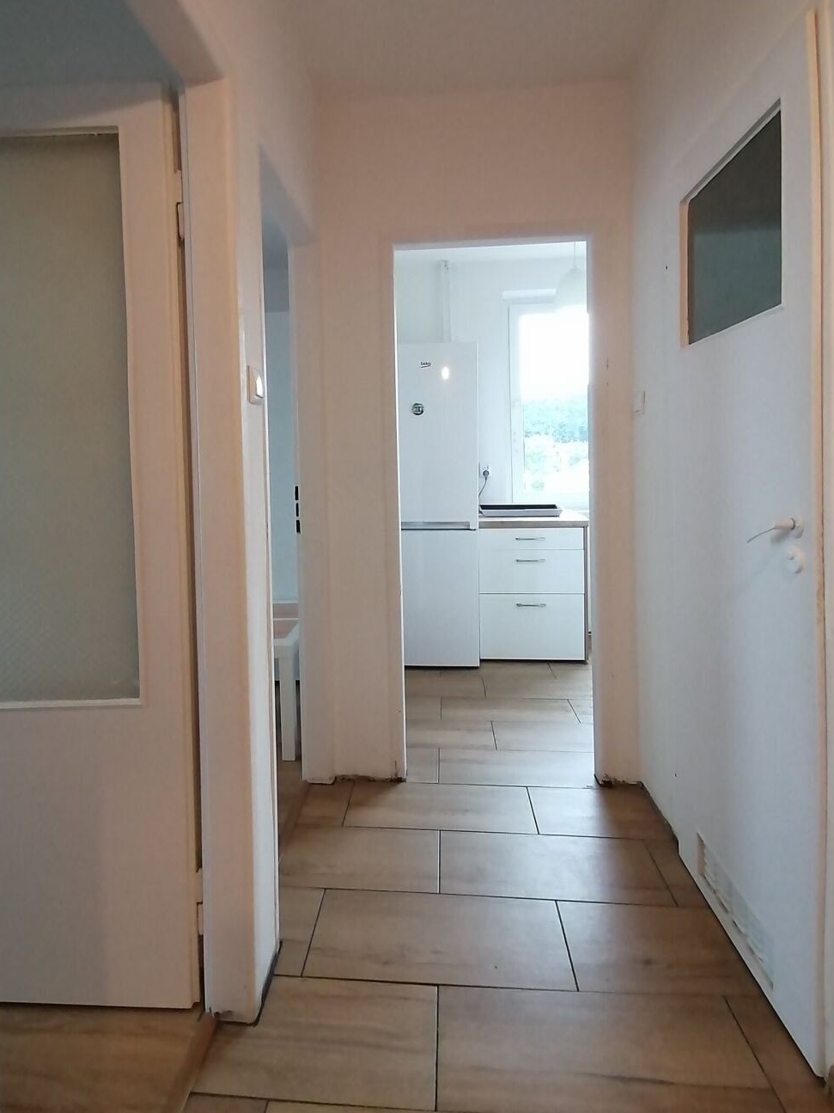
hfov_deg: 63.4
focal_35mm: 21
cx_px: 388
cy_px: 474
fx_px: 675
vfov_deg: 78.5
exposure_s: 1/33.3
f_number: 2.4
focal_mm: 1.78
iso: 320
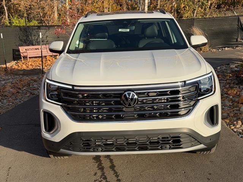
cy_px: 91
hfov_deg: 39.7
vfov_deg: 30.3
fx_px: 337
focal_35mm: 48
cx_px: 122
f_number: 1.78
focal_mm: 6.76
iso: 64
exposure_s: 1/3704
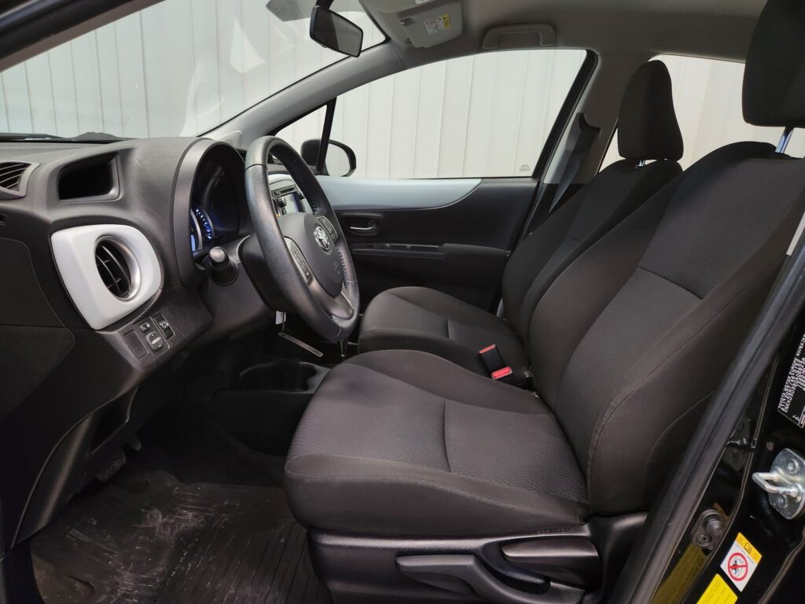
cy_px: 302
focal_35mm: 23
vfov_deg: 58.9
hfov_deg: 73.9
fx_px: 535
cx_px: 402
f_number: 1.8
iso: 250
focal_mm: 5.4
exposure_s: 1/100
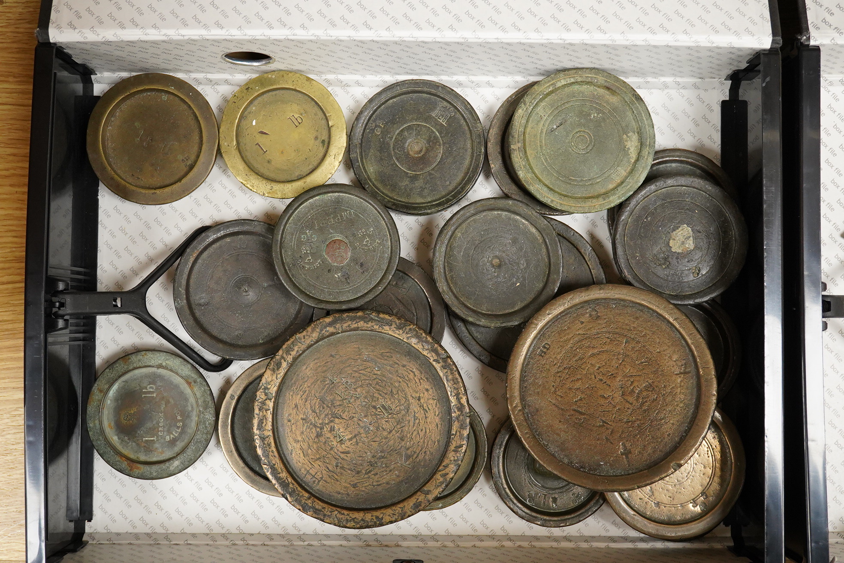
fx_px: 1055
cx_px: 422
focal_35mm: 45
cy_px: 282
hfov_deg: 43.6
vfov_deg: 29.9
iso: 2500
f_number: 8
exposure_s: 1/125
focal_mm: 30
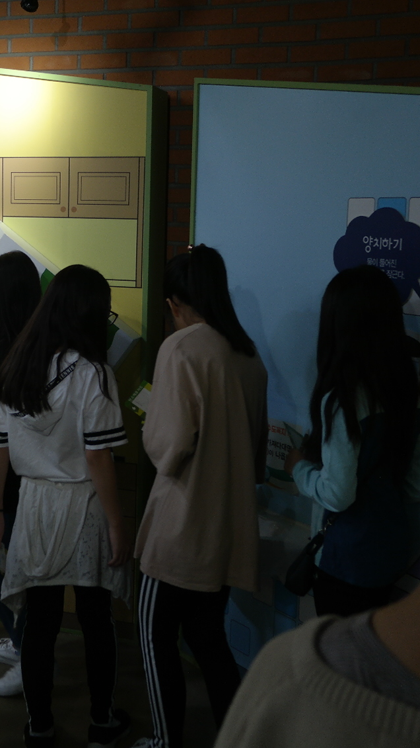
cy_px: 368
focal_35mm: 48
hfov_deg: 24.6
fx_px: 951
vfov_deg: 42.9
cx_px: 94
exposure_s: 1/40
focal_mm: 20
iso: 200
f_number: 3.5
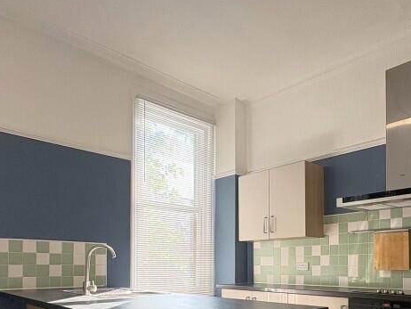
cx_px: 248
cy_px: 264
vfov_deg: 42.5
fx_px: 368
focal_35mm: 31
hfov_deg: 57.8
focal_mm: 2.22
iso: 80
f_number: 2.2
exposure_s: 1/125
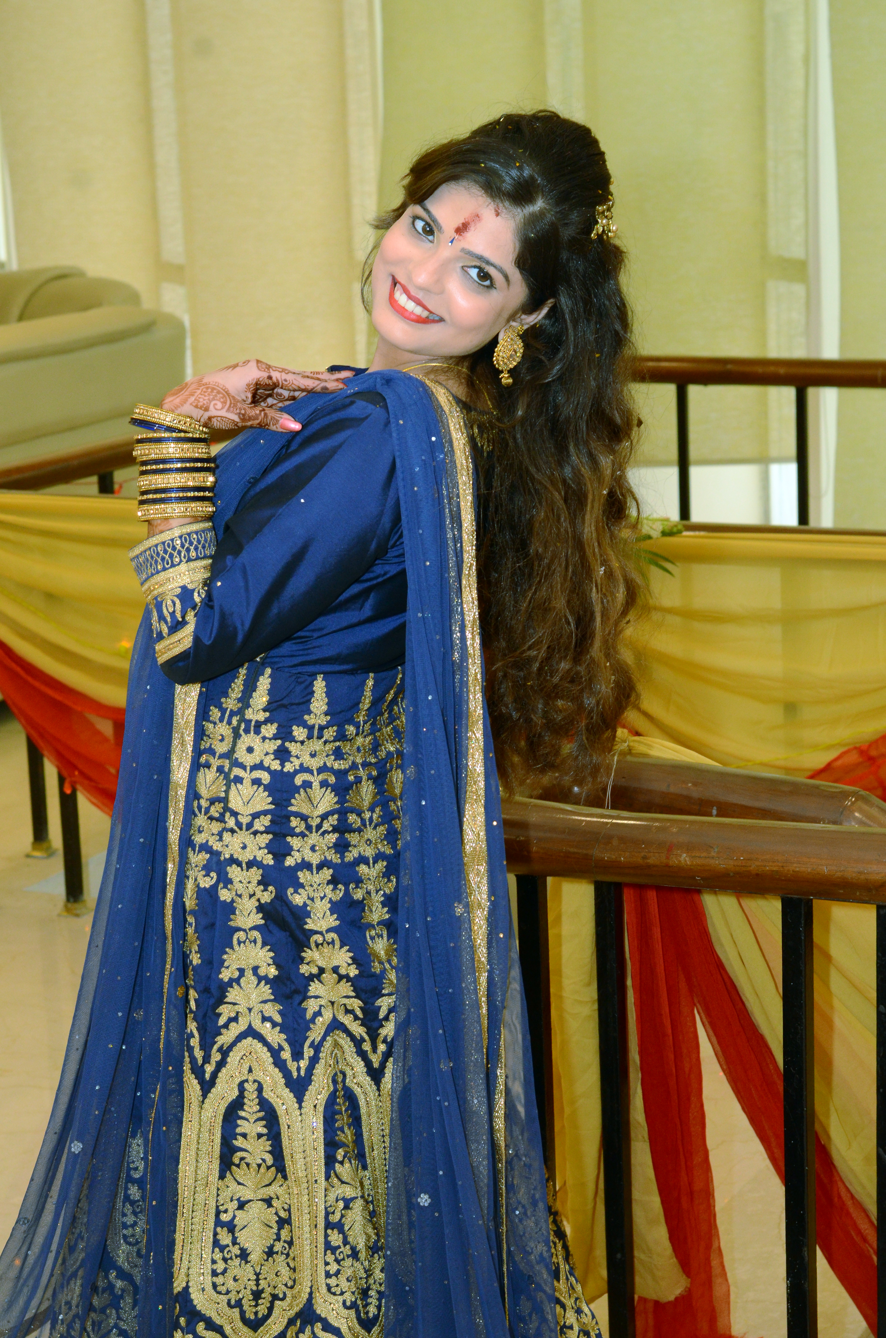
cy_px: 669
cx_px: 443
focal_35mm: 75
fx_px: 2781
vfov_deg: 27.0
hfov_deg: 18.1
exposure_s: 1/100
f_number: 7.1
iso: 1000
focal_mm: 50
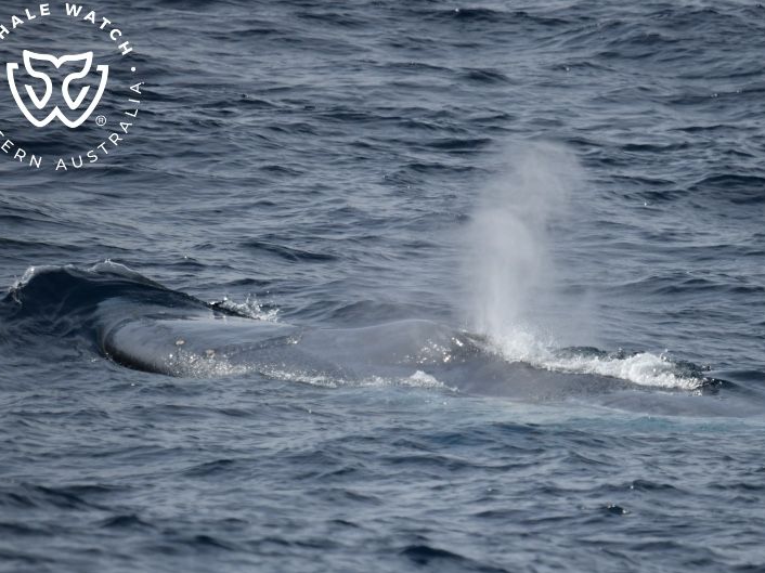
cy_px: 286
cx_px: 399
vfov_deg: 2.3
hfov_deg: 3.0
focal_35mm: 654
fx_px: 14448
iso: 900
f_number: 6.3
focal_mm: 600
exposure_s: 1/8000
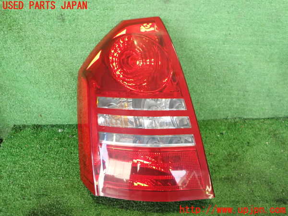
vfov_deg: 46.8
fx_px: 250
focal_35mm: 30
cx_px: 144
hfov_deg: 60.0
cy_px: 108
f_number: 2.3
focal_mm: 5.4
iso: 400
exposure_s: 1/40
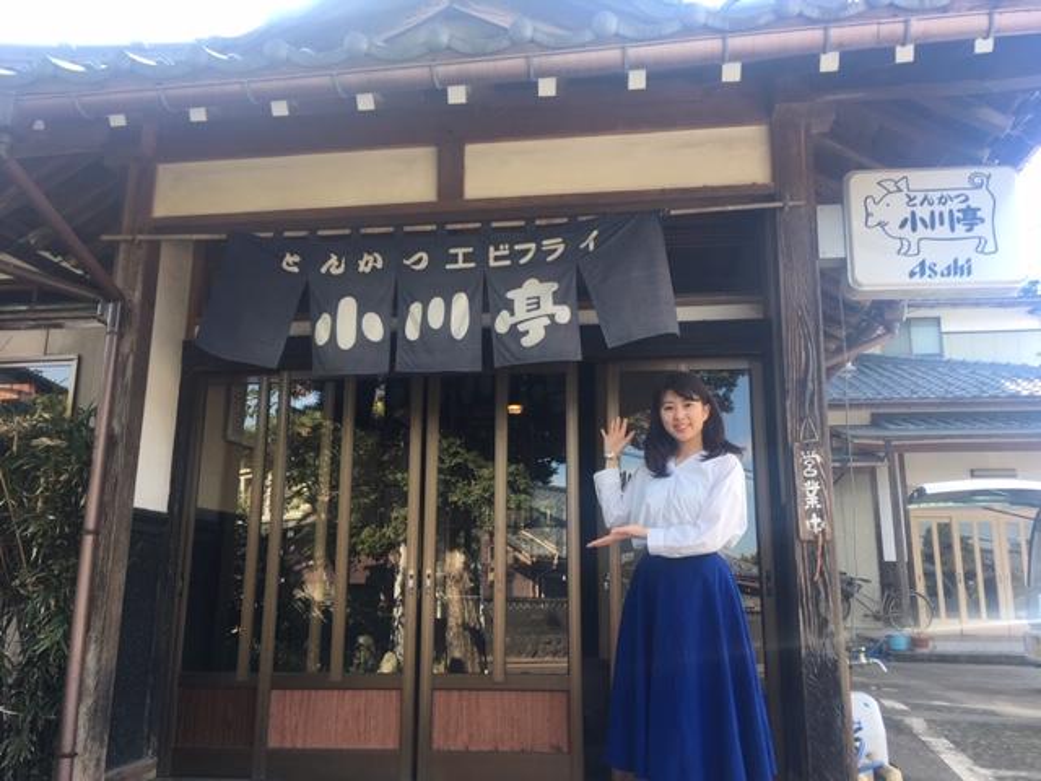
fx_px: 872
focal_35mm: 29
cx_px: 520
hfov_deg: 61.7
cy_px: 390
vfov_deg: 48.2
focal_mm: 4.2
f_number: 2.2
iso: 25
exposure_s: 1/159
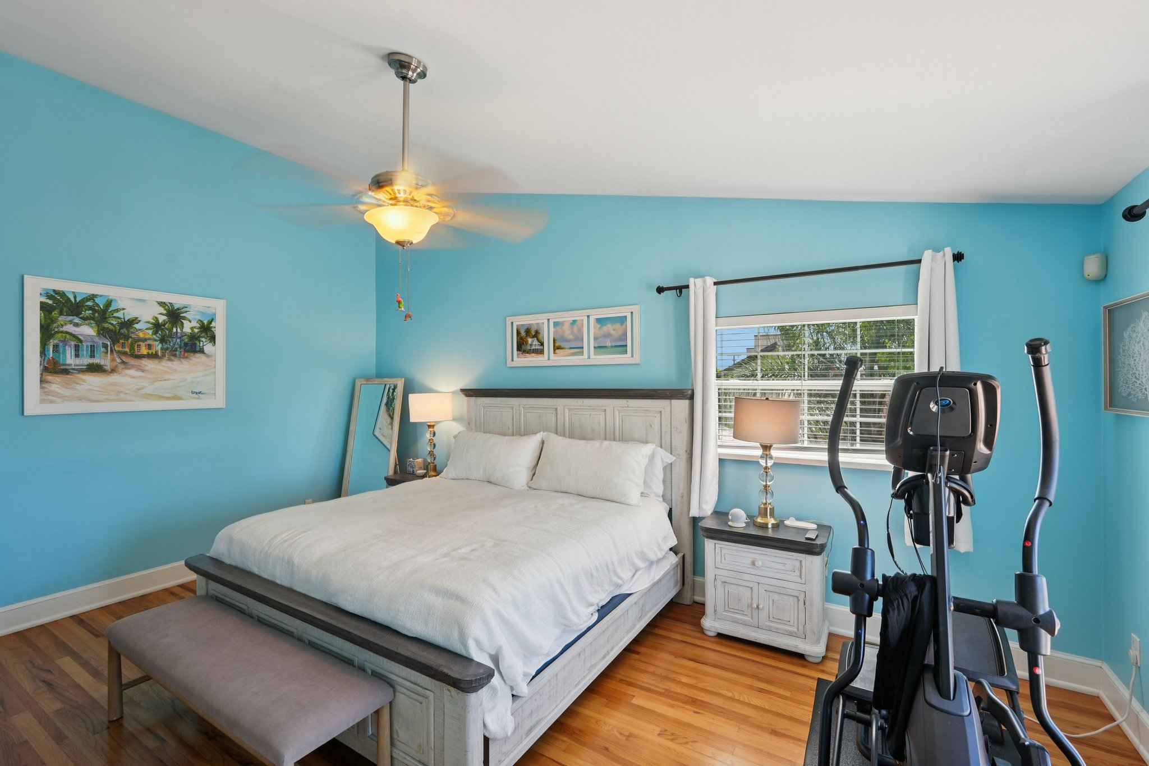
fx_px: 511
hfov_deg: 96.7
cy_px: 383
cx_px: 574
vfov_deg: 73.7
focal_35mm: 16
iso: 400
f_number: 8
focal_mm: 16
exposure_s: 1/60
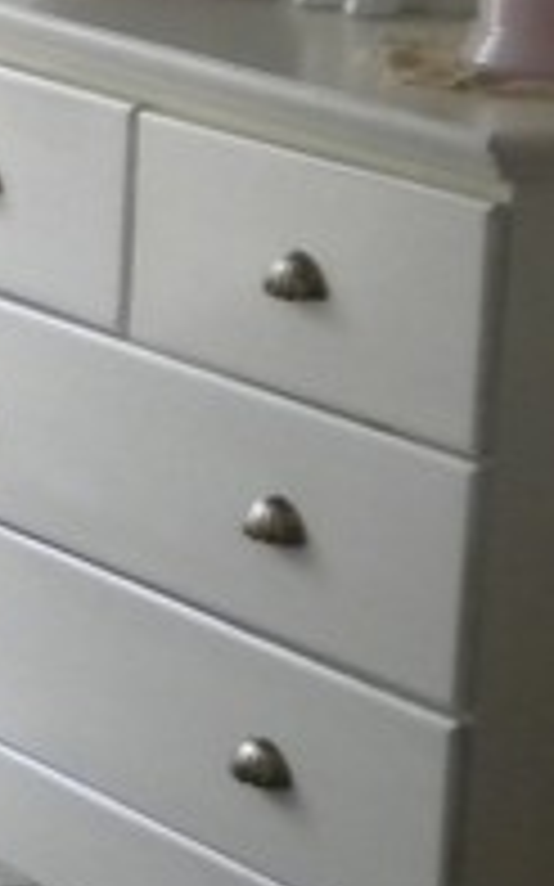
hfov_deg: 5.7
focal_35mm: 224
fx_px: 5415
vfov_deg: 9.4
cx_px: -486
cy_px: 607
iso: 400
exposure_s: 1/112
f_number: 3.9
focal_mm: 9.3
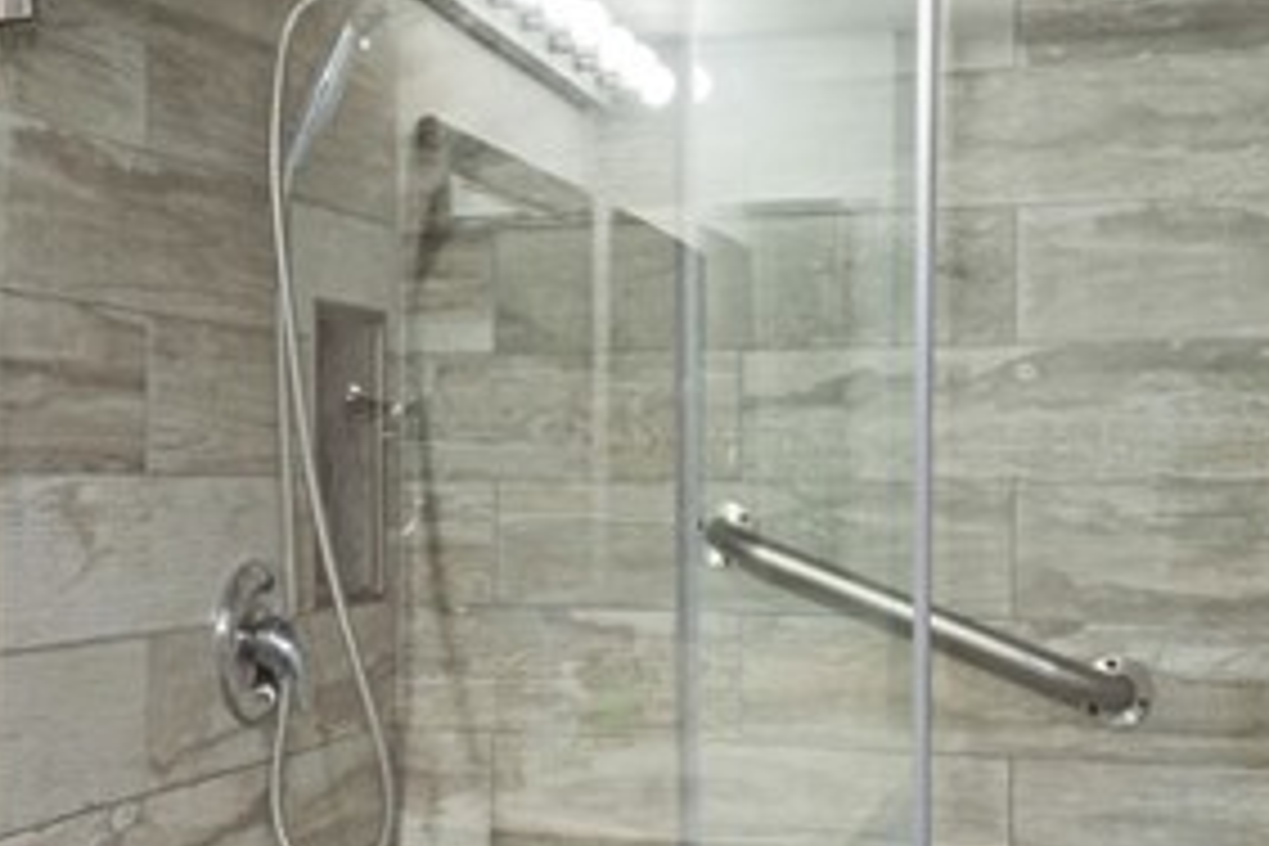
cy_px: 488
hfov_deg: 34.4
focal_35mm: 58
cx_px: 526
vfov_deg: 23.4
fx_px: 2044
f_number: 7.1
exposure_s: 1/5
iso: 220
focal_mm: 16
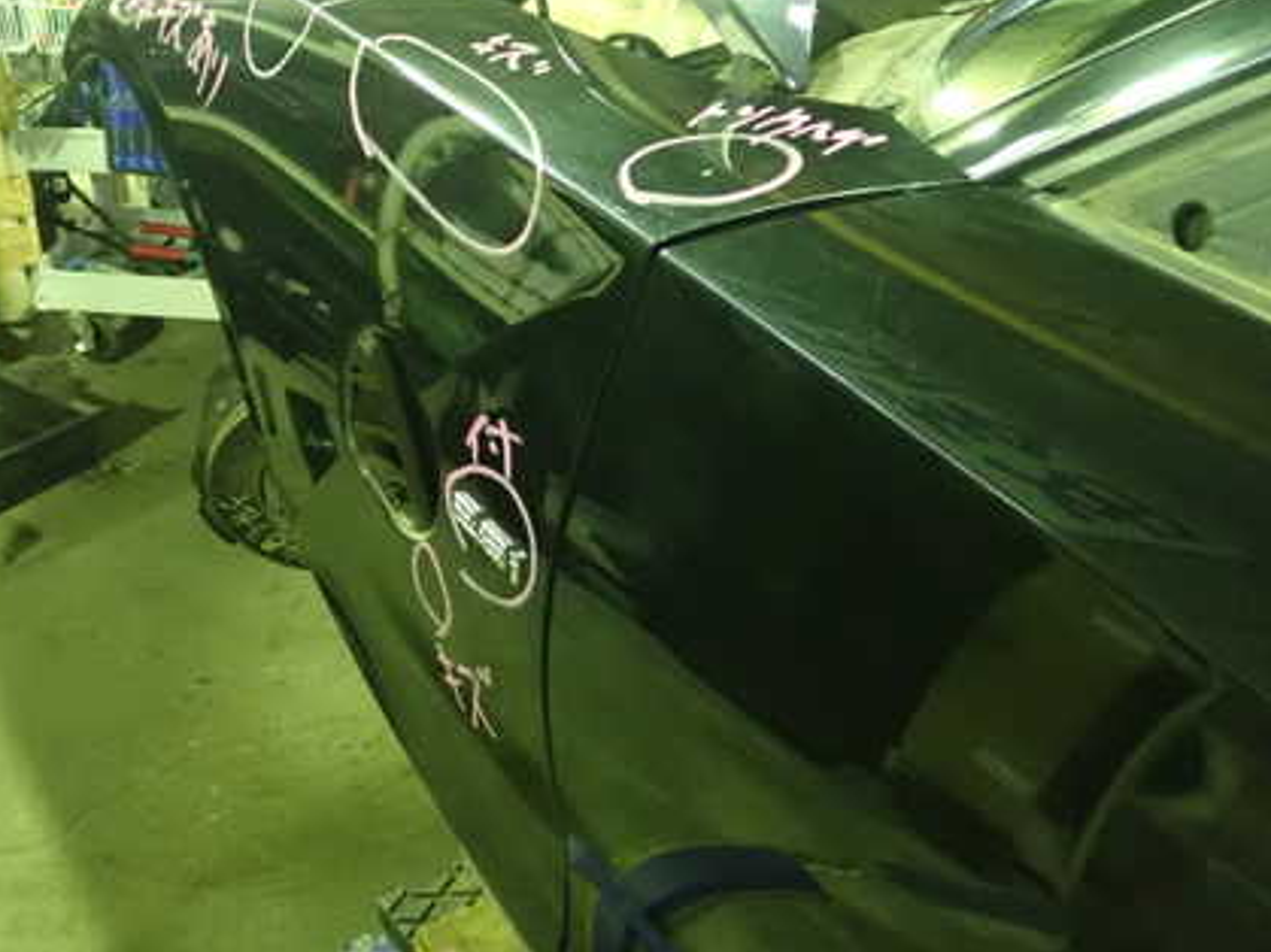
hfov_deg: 43.6
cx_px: 491
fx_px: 1578
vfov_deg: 33.6
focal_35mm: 43
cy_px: 449
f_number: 2.3
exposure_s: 1/25
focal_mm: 5.5
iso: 1600
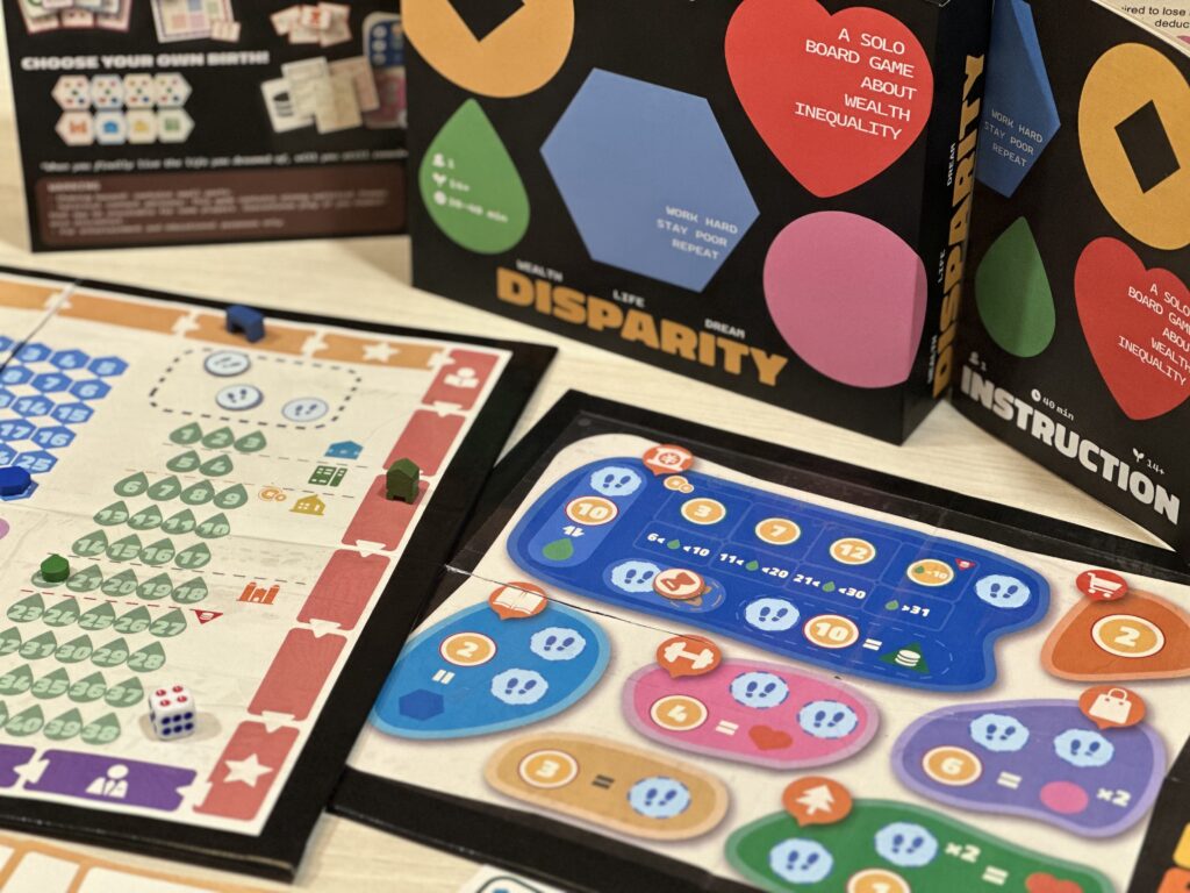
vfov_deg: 19.1
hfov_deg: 25.3
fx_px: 2647
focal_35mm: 77
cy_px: 446
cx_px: 595
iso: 200
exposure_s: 1/33
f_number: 2.8
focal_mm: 9
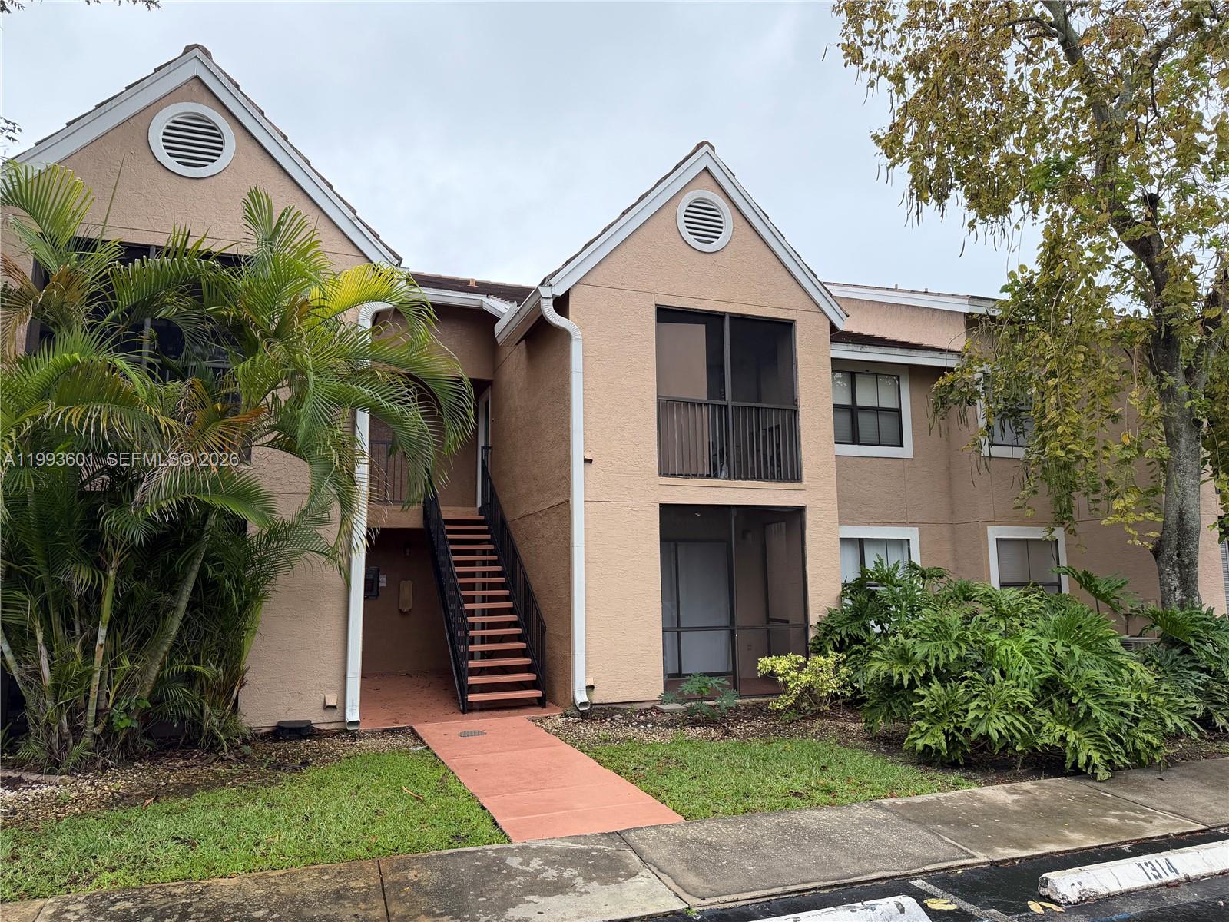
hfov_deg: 71.6
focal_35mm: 24
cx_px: 614
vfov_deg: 56.8
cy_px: 461
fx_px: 852
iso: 100
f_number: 1.78
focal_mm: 6.76
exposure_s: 1/1727
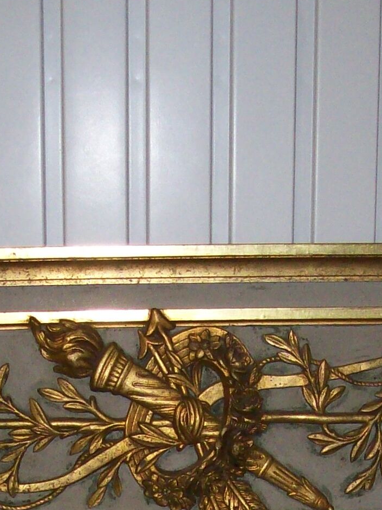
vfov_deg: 17.0
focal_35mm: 109
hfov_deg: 13.6
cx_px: 176
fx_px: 1605
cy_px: 669
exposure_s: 1/64
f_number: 2.7
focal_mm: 6
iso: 200
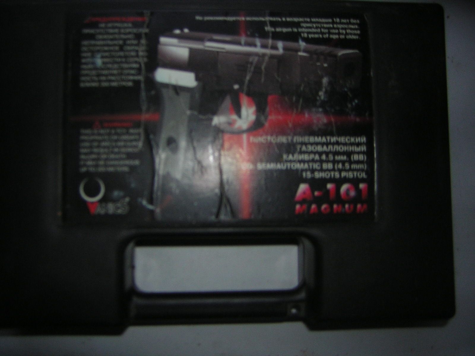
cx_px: 238
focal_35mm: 36
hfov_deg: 51.4
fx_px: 494
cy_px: 178
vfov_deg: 39.7
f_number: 2.6
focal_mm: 4.7
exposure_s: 1/60.1
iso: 50
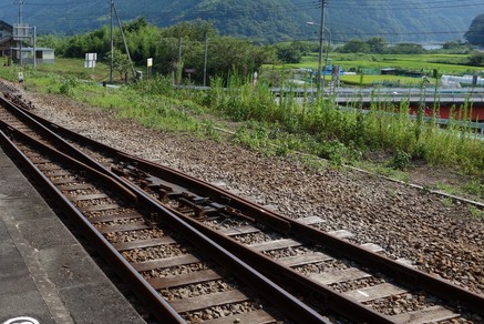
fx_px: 552
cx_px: 134
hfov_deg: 46.1
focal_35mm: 41
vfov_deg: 32.4
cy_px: 112
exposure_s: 1/400
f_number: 5.6
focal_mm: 10.4
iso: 125
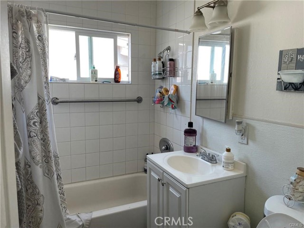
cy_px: 114
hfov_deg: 67.3
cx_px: 152
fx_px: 228
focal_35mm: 26
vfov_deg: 53.1
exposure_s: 1/121
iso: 64
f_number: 1.6
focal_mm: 4.2
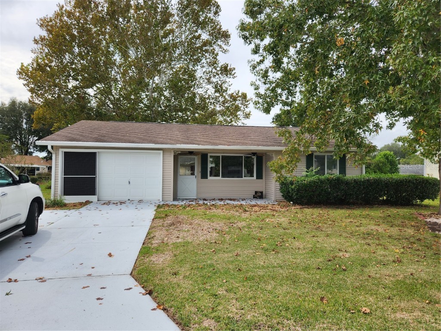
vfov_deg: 58.9
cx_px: 220
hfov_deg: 73.9
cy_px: 166
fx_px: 293
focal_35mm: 23
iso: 20
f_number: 1.8
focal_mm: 5.4
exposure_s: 1/1521
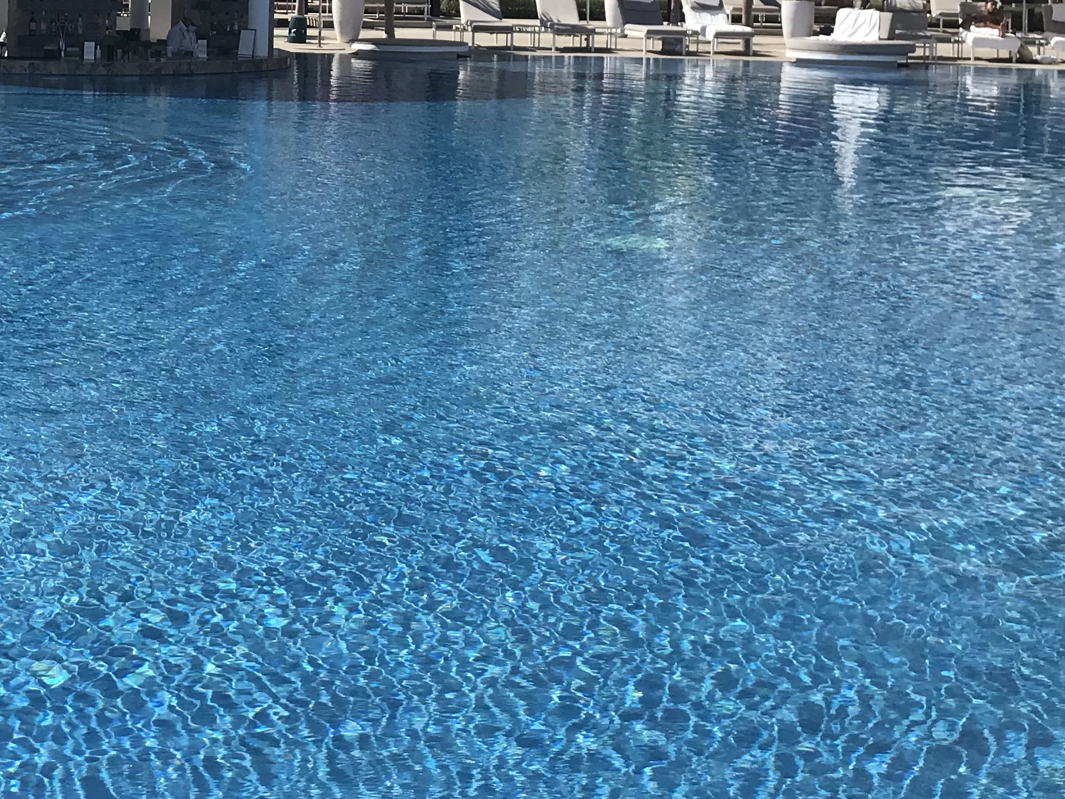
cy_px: -47
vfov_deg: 20.7
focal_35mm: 68
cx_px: 271
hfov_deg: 28.2
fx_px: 2092
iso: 20
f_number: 1.8
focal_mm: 3.99
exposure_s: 1/3300
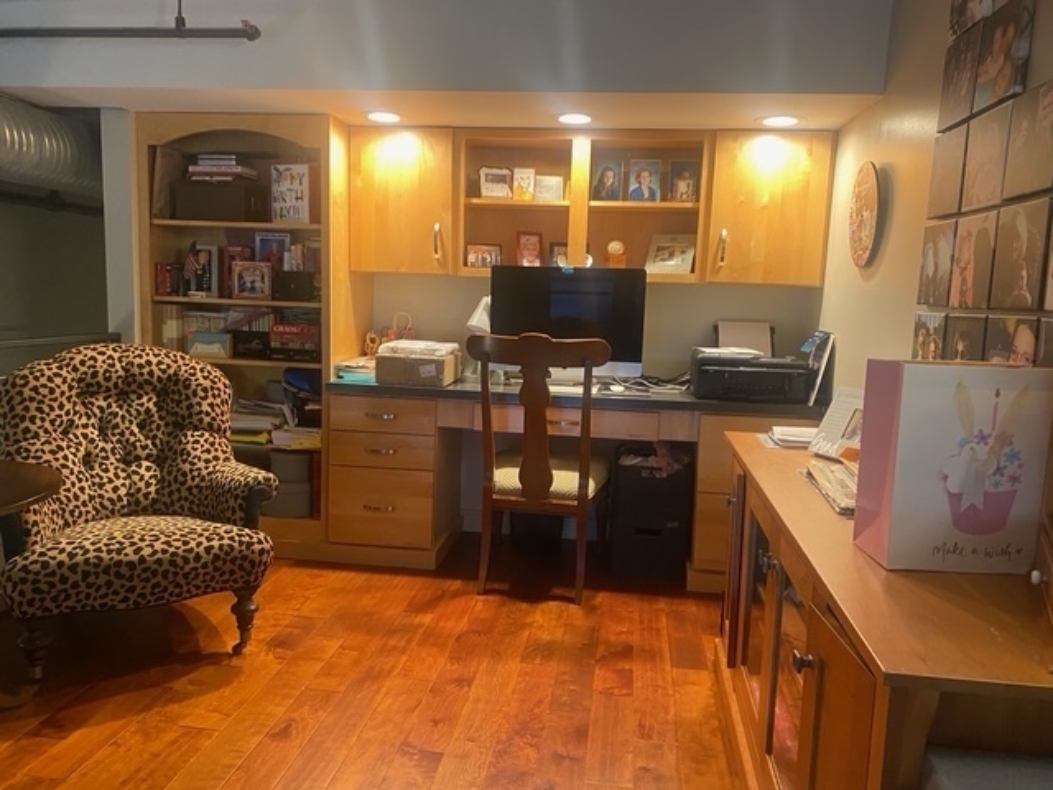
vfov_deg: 53.1
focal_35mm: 26
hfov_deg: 67.3
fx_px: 791
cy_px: 395
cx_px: 526
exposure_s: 1/60
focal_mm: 4.25
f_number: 1.8
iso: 250
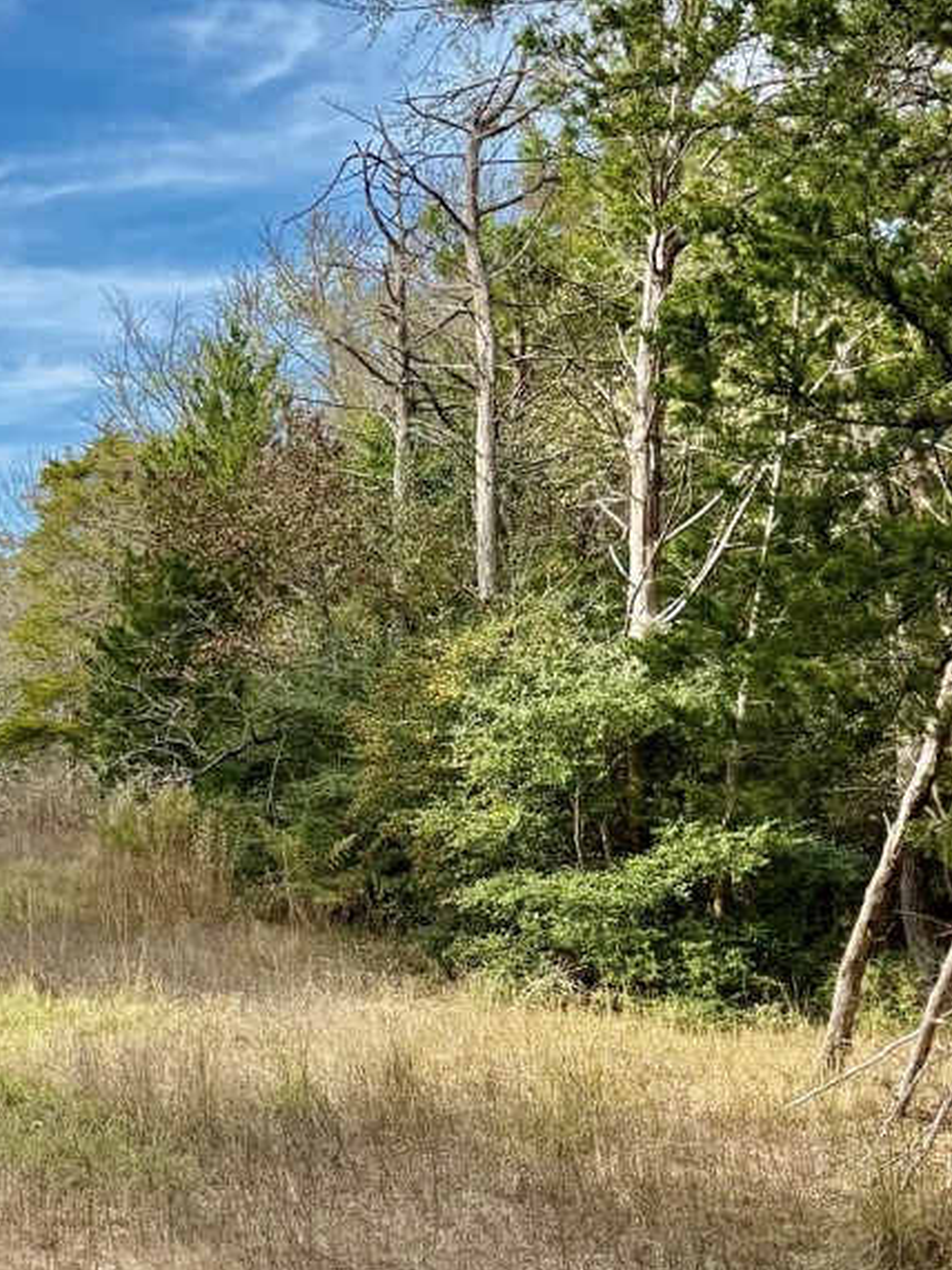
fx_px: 2568
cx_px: -98
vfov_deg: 27.8
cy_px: 567
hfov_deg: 20.1
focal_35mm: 70
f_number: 1.6
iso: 50
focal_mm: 5.96
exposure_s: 1/2141
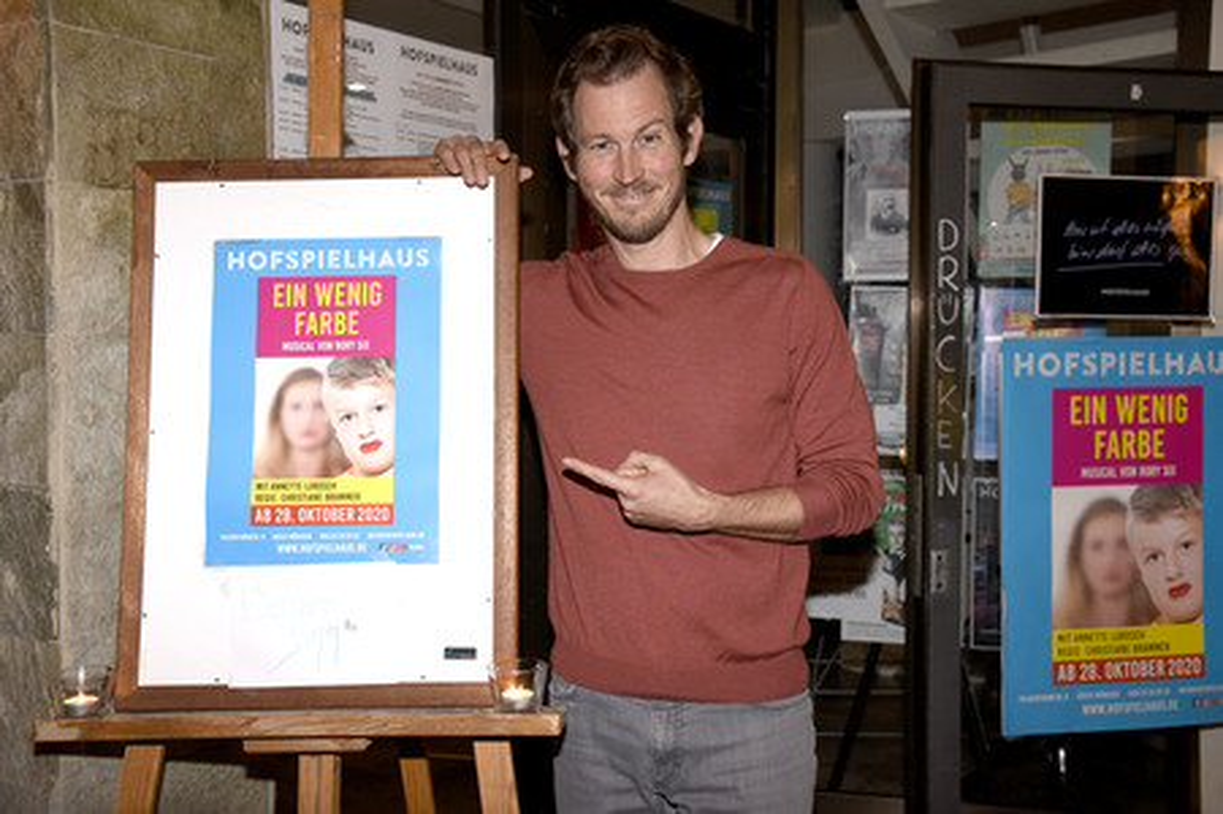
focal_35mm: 40
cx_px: 612
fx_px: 1358
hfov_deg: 48.5
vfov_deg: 33.4
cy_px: 407
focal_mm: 40
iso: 2000
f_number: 6.3
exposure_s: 1/60
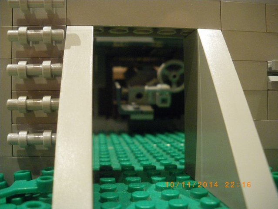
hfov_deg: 51.3
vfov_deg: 39.7
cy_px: 104
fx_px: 289
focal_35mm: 36
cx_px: 139
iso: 800
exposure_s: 1/10
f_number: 3.5
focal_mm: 6.3
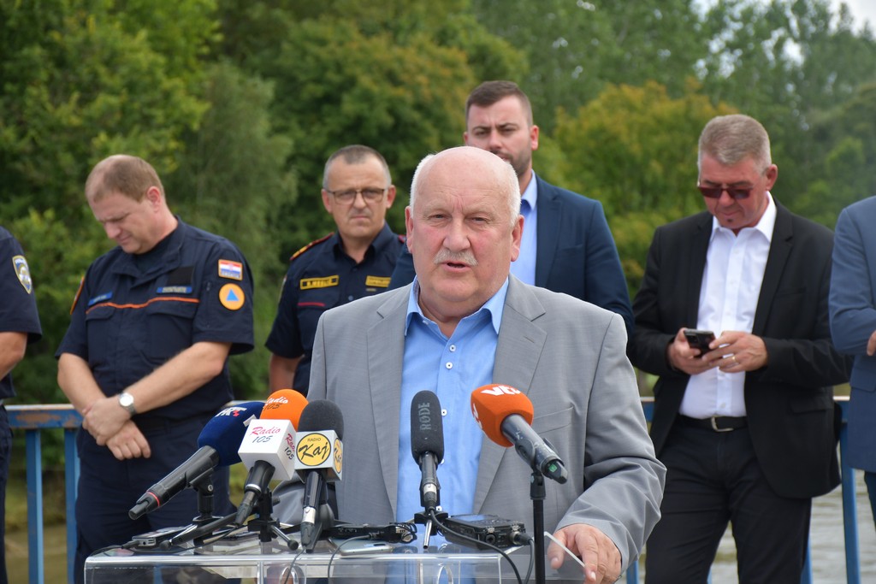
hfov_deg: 18.3
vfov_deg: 12.2
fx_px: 2726
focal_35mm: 112
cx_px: 438
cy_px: 292
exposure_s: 1/500
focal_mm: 75
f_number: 5.6
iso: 250
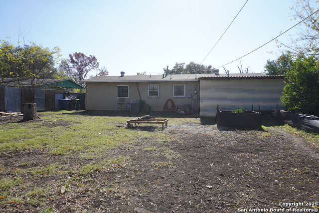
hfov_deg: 73.7
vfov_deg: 53.2
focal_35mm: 24
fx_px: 213
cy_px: 106
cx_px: 160
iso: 100
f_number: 9
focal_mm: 16
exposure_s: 1/160
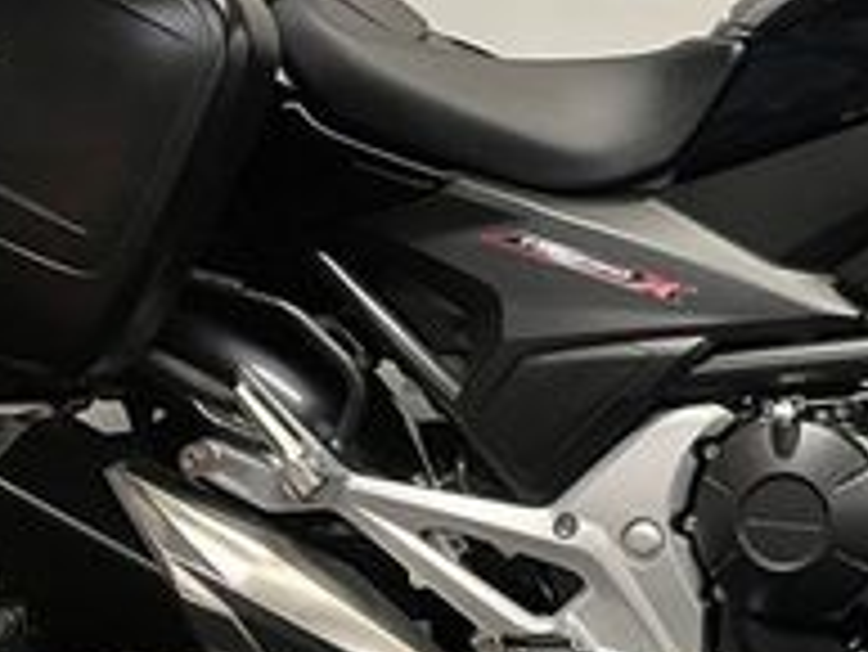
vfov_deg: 17.1
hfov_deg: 21.7
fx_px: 2158
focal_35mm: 86
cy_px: 211
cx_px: 913
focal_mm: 5.1
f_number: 1.6
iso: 80
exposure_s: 1/50
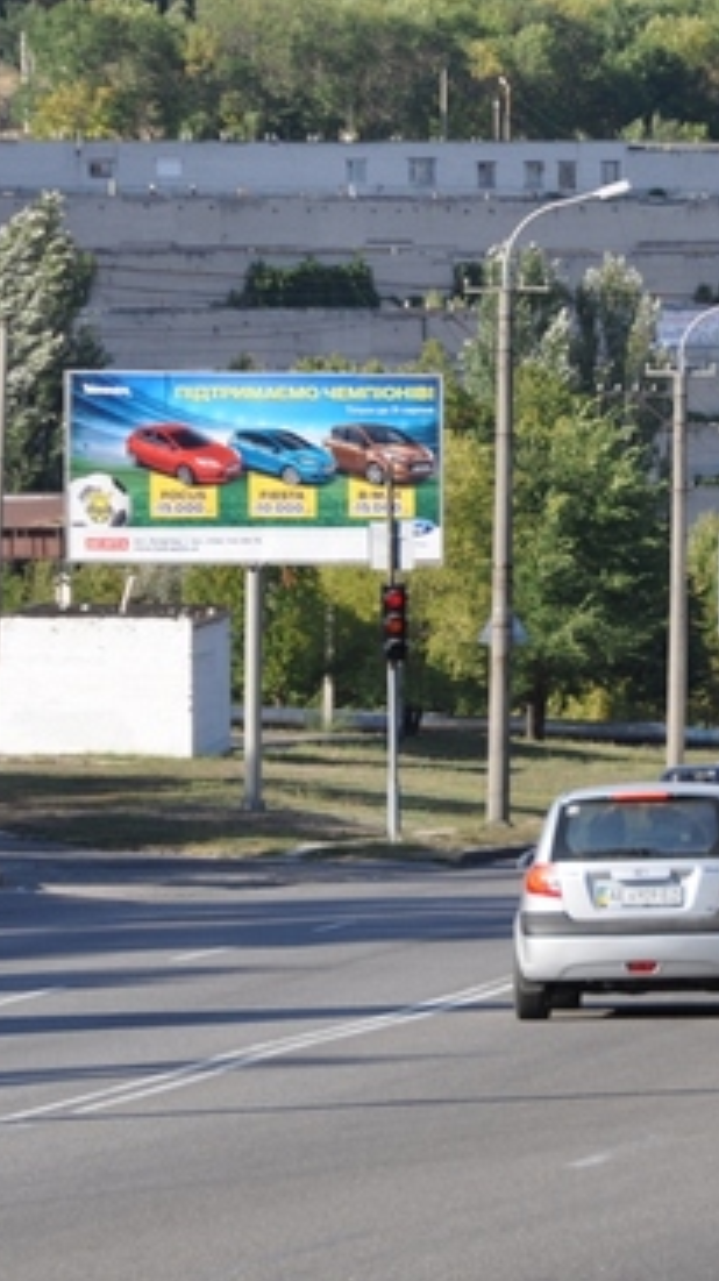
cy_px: 640
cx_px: 749
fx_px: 9675
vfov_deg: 7.6
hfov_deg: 4.2
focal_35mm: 285
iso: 200
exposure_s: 1/320
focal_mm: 120
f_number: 9
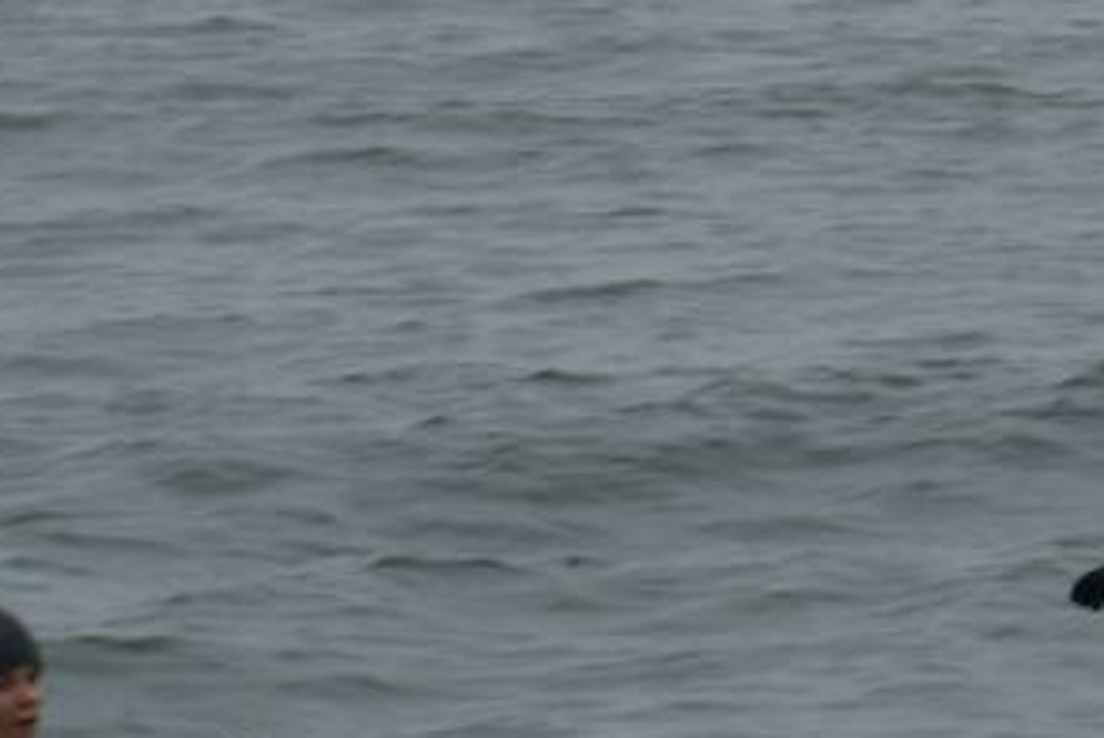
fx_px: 12794
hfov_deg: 4.9
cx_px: 983
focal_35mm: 417
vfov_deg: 3.3
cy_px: 401
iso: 100
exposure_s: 1/160
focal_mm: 70
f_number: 7.1
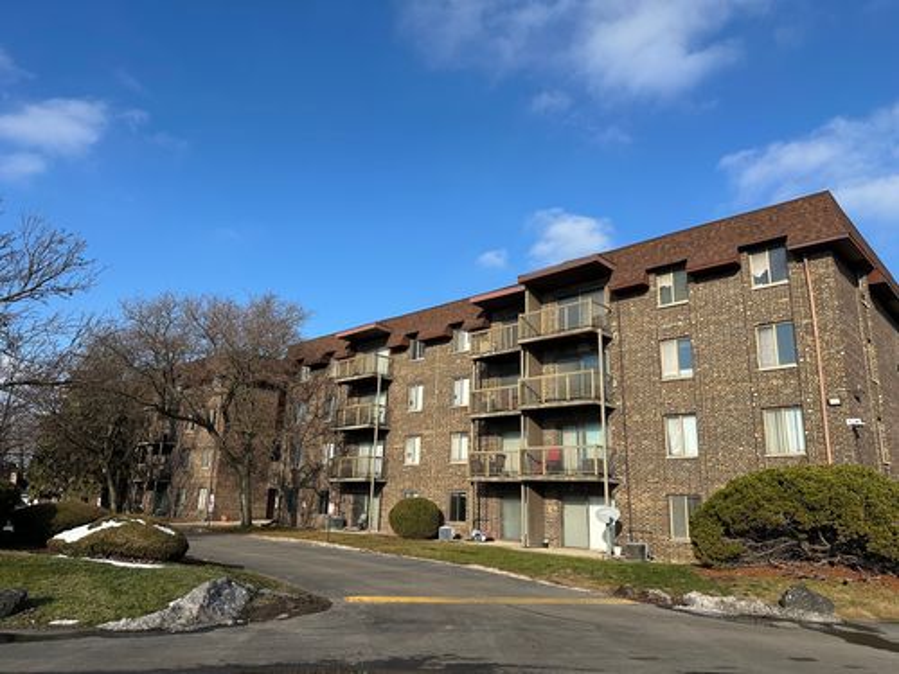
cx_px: 450
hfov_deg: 71.6
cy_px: 337
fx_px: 623
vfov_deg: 56.8
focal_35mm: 24
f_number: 1.78
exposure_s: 1/4184
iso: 80
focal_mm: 6.86
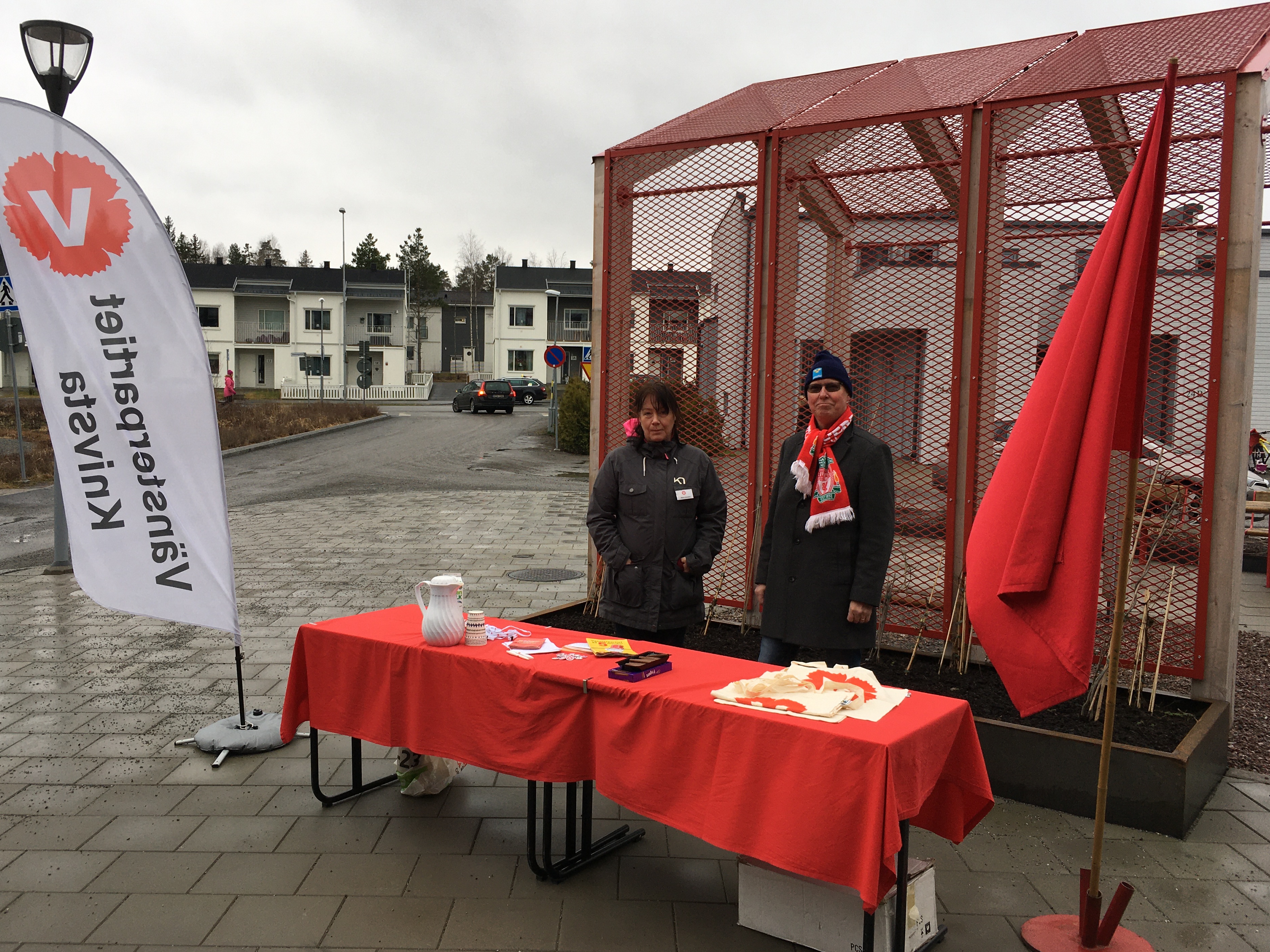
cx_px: 594
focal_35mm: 31
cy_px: 465
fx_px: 1137
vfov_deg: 45.4
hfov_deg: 58.3
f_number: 2.2
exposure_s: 1/212
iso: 25
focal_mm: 4.15
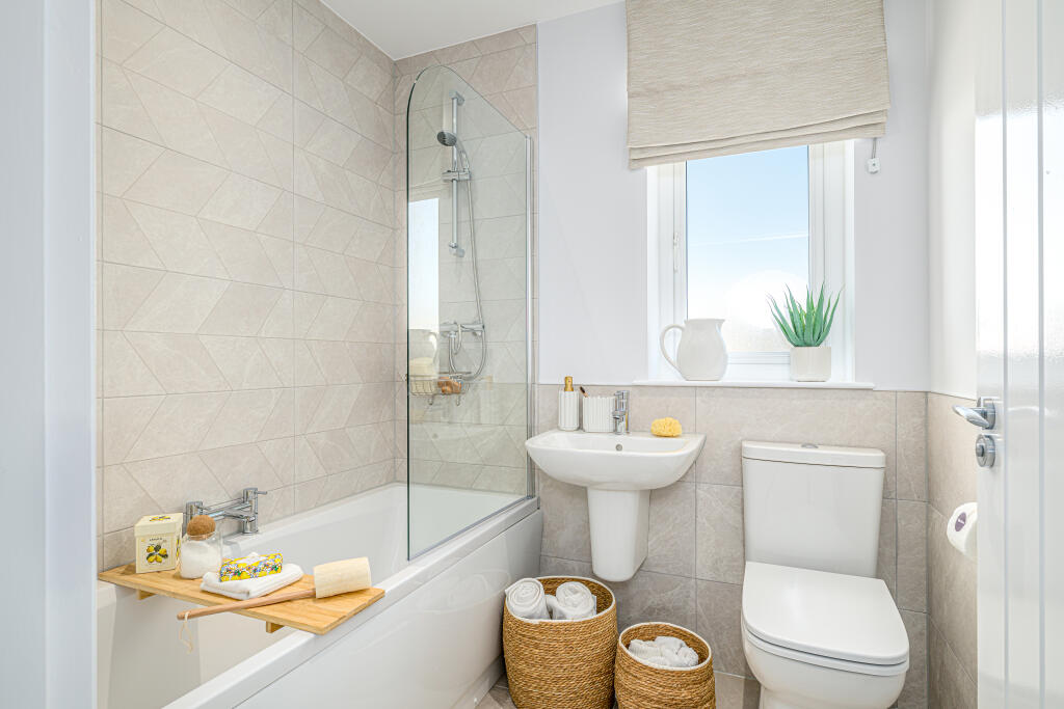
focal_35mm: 18
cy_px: 354
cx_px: 532
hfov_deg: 88.4
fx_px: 547
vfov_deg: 66.0
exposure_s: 1/200
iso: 250
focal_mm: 18.5
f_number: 8
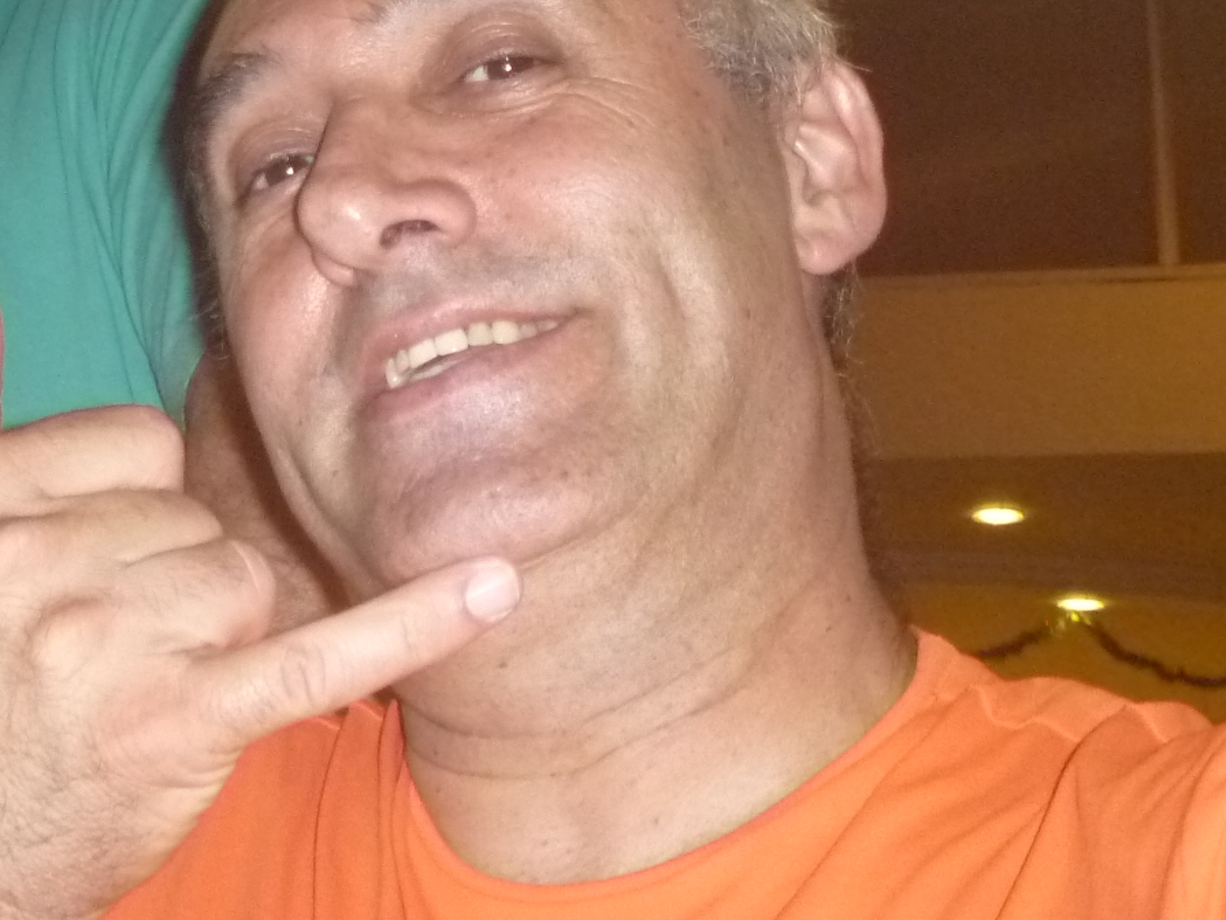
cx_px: -130
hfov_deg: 22.9
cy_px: 5
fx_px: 2833
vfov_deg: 18.0
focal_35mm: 80
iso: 400
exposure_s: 1/30
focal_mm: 6.3
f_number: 3.5
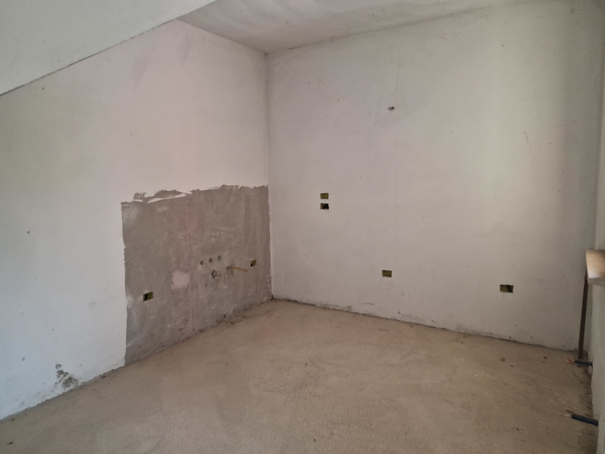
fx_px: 419
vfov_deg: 56.8
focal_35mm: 24
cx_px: 302
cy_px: 224
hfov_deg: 71.6
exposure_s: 1/24
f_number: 1.8
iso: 640
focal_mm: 6.4
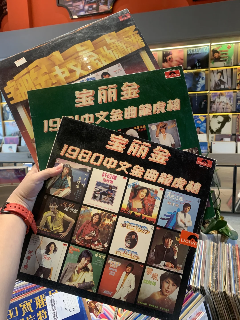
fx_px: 240
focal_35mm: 26
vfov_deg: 67.3
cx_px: 120
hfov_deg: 53.1
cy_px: 160
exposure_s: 1/59
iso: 200
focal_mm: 4.25
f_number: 1.8
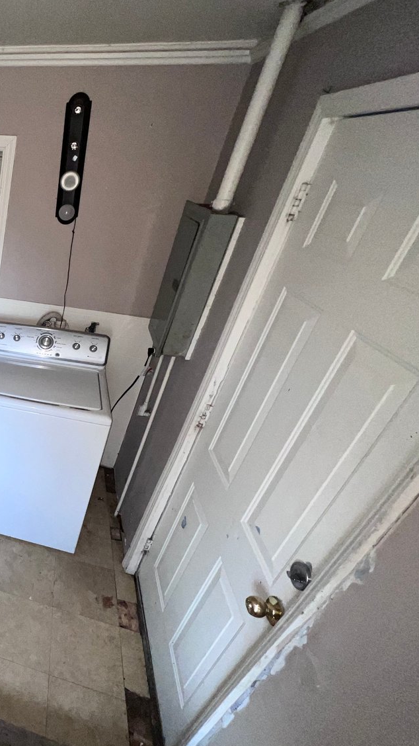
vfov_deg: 89.6
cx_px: -67
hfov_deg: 42.2
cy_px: 373
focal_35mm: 19
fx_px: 376
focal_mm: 1.57
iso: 100
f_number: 1.8
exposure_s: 1/60
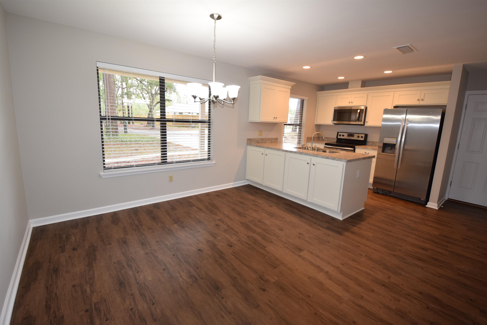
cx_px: 244
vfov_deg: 77.3
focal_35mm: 15
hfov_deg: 100.4
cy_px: 162
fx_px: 203
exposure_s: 1/80
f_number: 4.5
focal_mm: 10
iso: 800
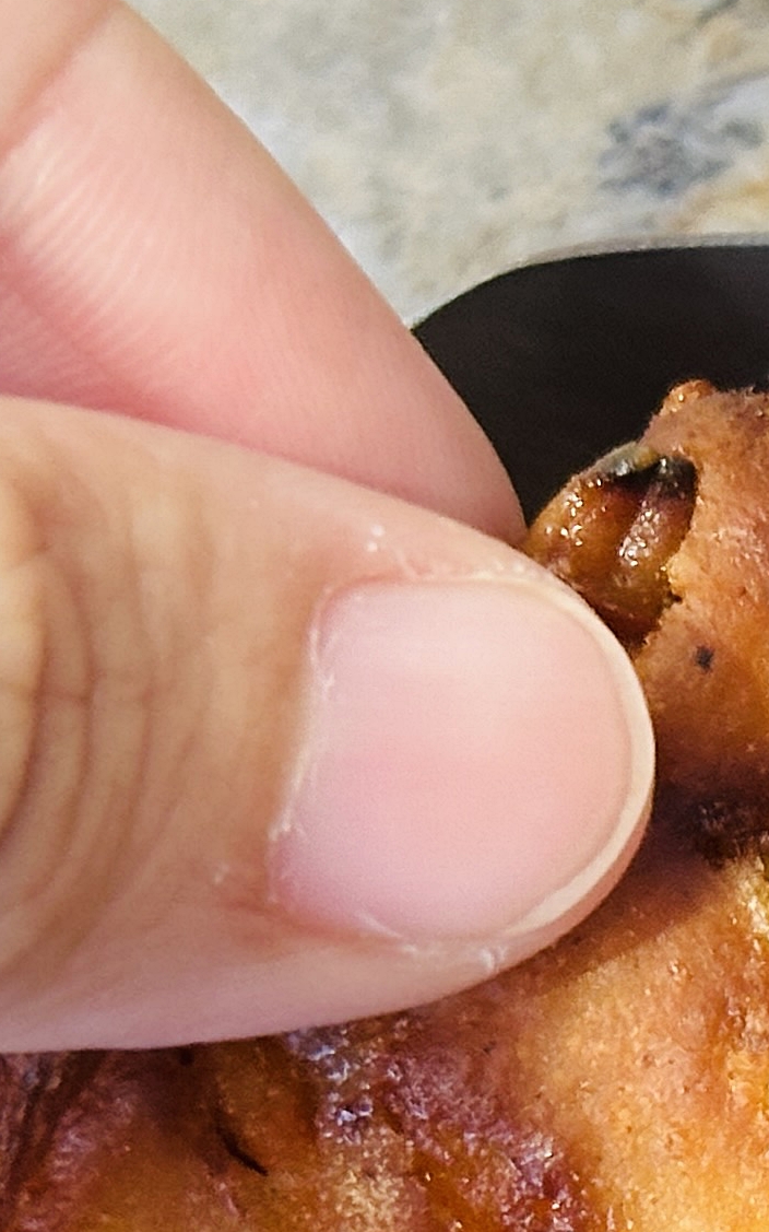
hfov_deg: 7.1
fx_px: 6105
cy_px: 1129
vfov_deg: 11.4
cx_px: 1243
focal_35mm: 182
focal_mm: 6.86
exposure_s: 1/40
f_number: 1.78
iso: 320
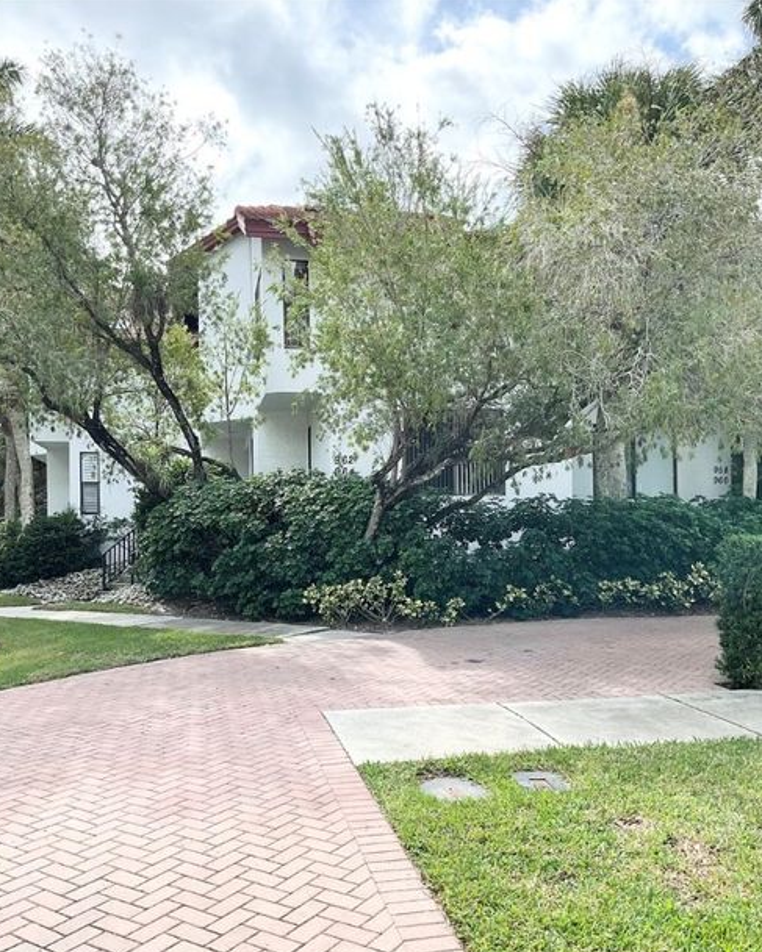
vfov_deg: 57.1
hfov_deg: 47.1
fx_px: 874
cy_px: 518
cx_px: 382
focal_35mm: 31
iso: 16
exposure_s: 1/635
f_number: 1.8
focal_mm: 3
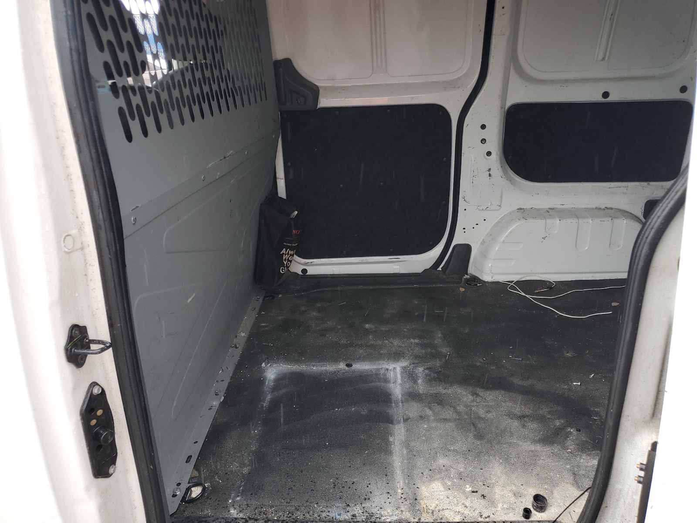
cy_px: 262
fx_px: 524
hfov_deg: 67.3
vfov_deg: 53.1
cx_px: 348
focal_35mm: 26
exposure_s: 1/244
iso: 50
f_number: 1.5
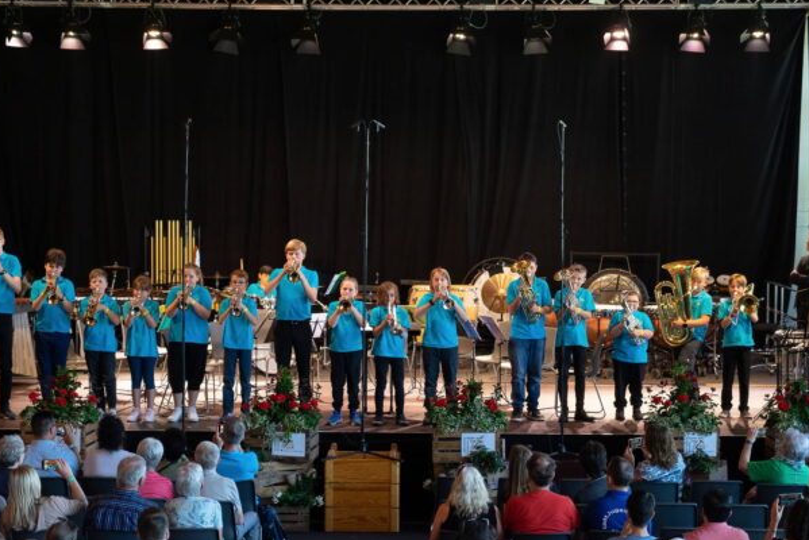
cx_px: 397
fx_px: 1709
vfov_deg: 18.0
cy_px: 278
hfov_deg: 26.6
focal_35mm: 76
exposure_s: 1/160
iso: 3200
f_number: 4
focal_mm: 70
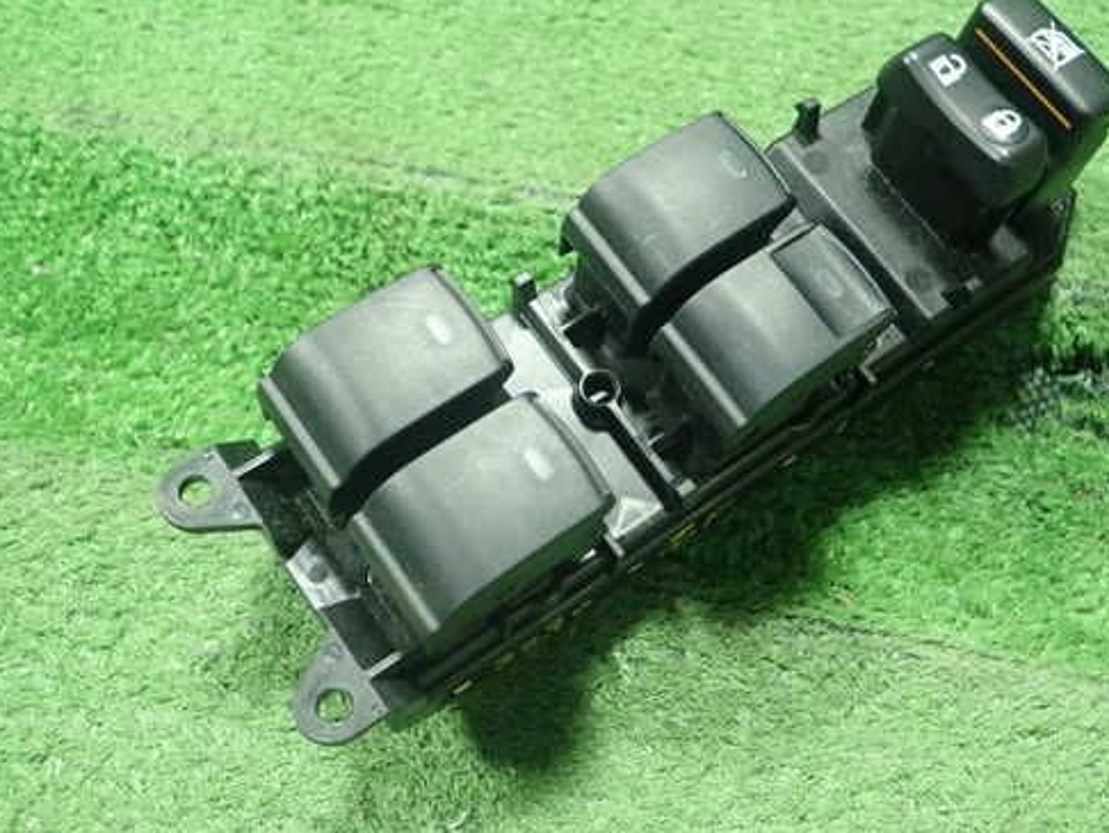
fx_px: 1186
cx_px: 637
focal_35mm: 37
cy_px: 402
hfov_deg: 49.9
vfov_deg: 38.7
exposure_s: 1/125
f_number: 2.3
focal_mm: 5.5
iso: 800
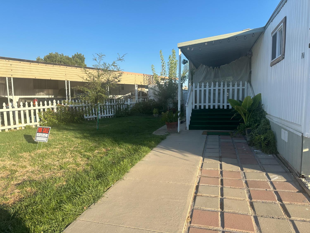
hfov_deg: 71.6
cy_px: 116
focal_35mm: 24
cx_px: 155
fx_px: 215
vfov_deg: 56.8
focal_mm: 6.86
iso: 80
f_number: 1.78
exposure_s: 1/2110
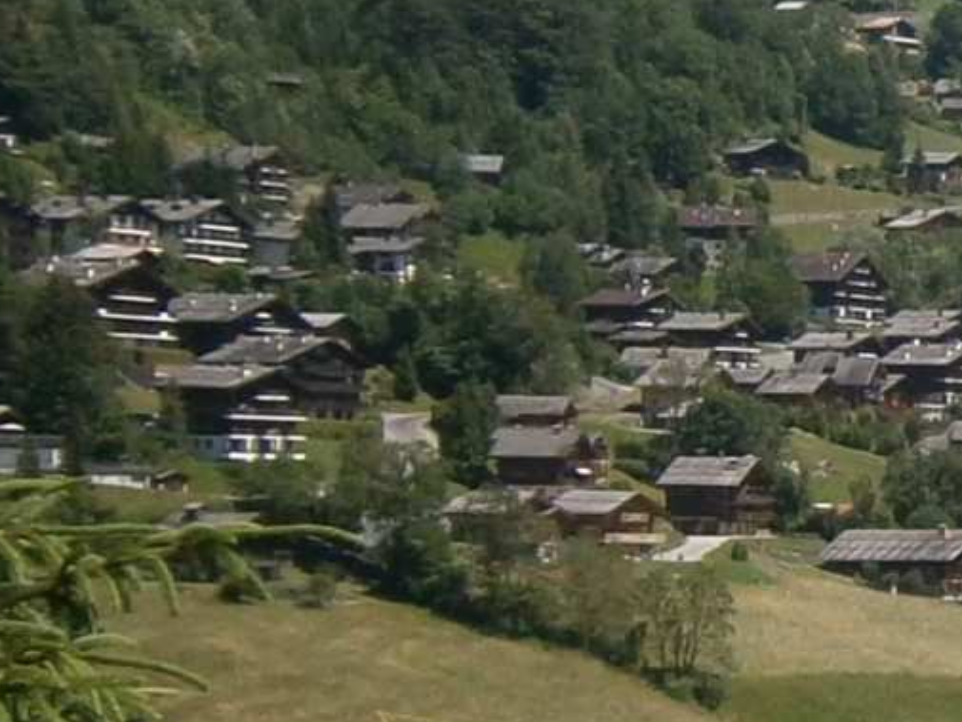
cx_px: 2248
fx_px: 5949
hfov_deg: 8.5
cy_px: 509
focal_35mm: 214
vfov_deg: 6.9
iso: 80
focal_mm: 6.4
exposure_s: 1/1000
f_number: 3.1
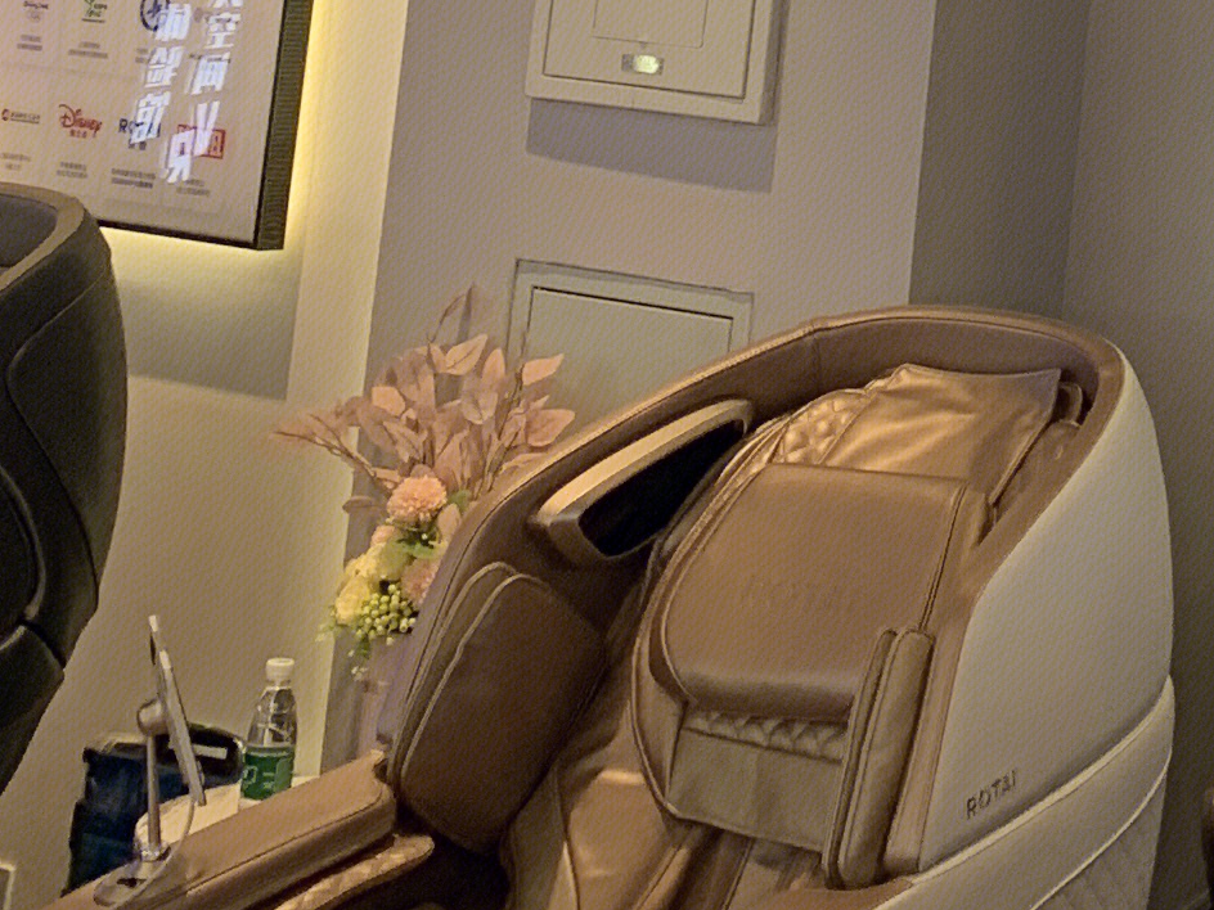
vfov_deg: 11.7
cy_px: -1028
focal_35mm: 111
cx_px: 1400
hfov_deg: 17.0
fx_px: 3893
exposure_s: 1/121
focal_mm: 4.25
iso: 50
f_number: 1.8
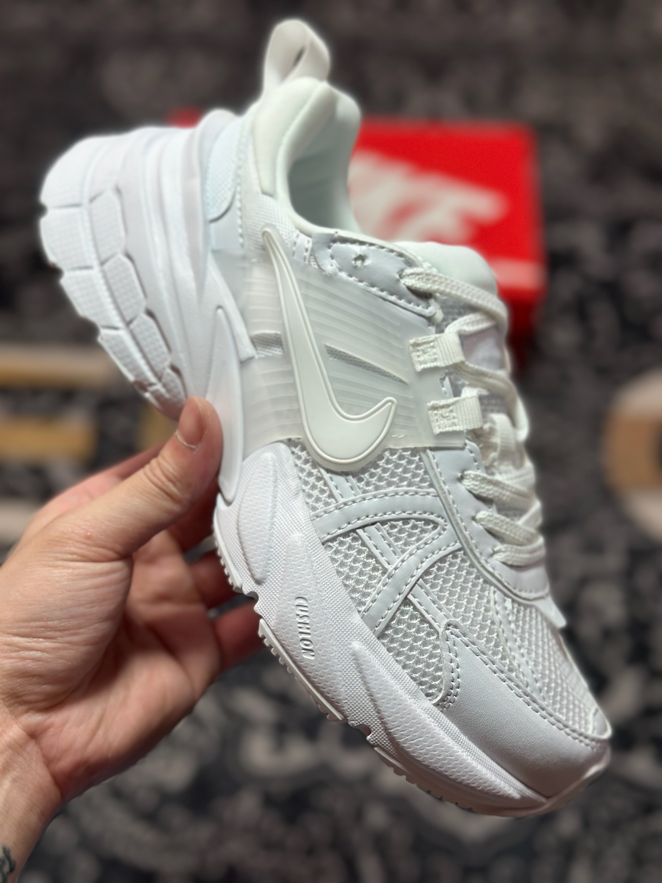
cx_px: 331
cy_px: 442
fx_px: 1224
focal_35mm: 48
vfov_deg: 39.7
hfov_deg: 30.3
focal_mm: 6.86
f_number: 1.78
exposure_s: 1/1019
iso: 80
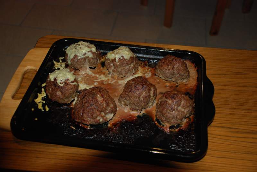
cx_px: 128
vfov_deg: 29.0
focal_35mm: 46
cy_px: 86
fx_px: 332
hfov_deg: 42.3
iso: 400
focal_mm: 31
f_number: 4.2
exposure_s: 1/60
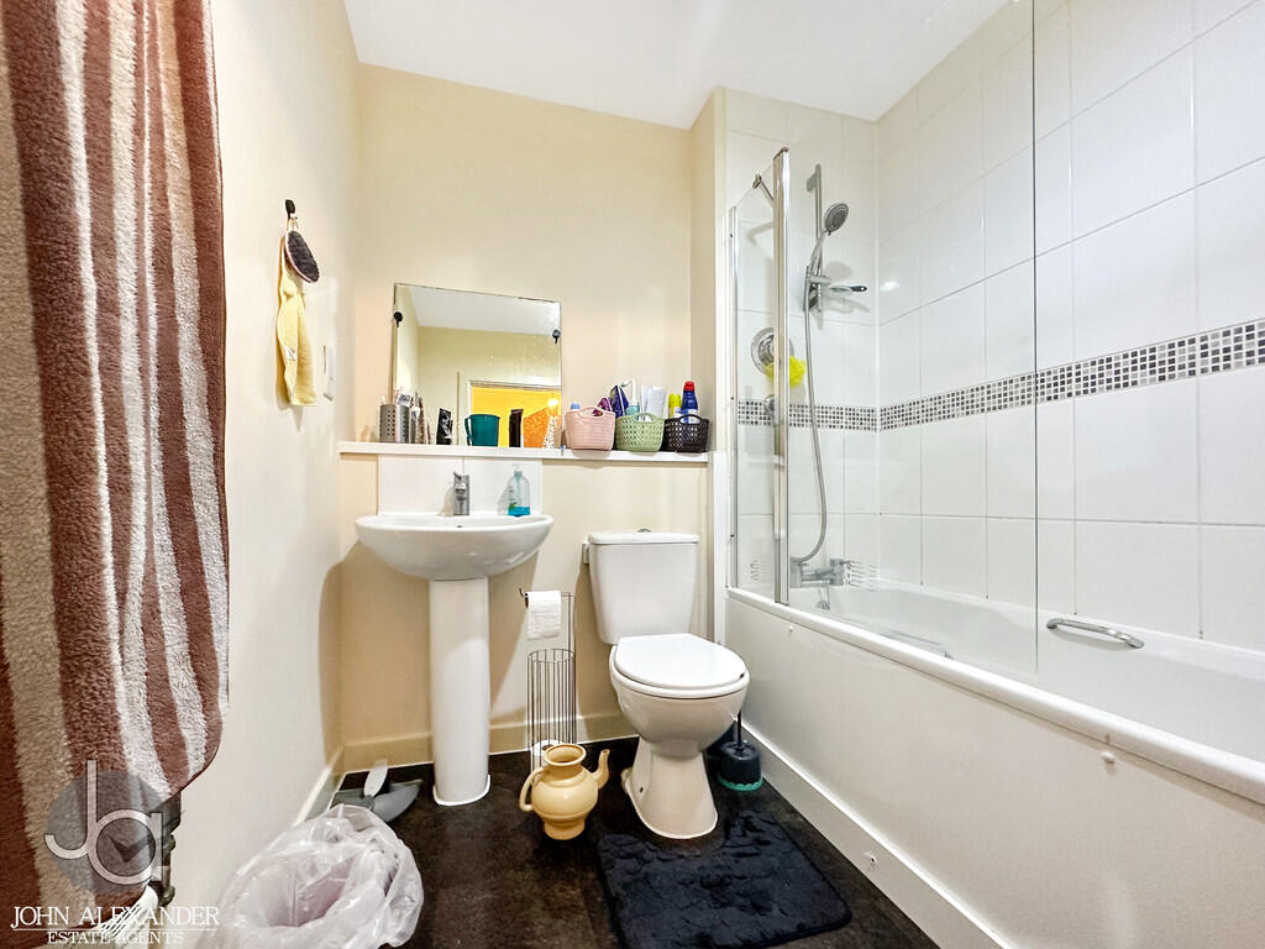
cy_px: 474
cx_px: 632
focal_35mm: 14
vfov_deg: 85.7
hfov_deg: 102.1
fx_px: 512
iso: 400
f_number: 2.2
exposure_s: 1/50
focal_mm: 2.22
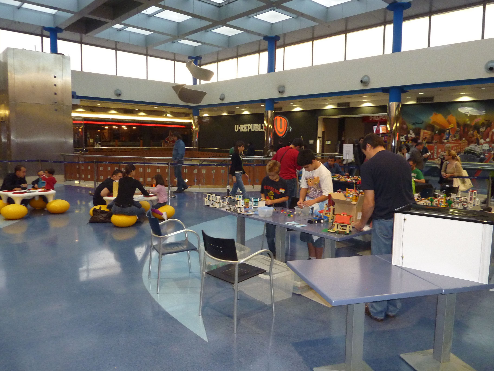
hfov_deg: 69.4
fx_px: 357
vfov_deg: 54.9
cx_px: 247
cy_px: 186
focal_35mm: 25
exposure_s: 1/30
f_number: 3.3
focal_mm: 4.1
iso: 320
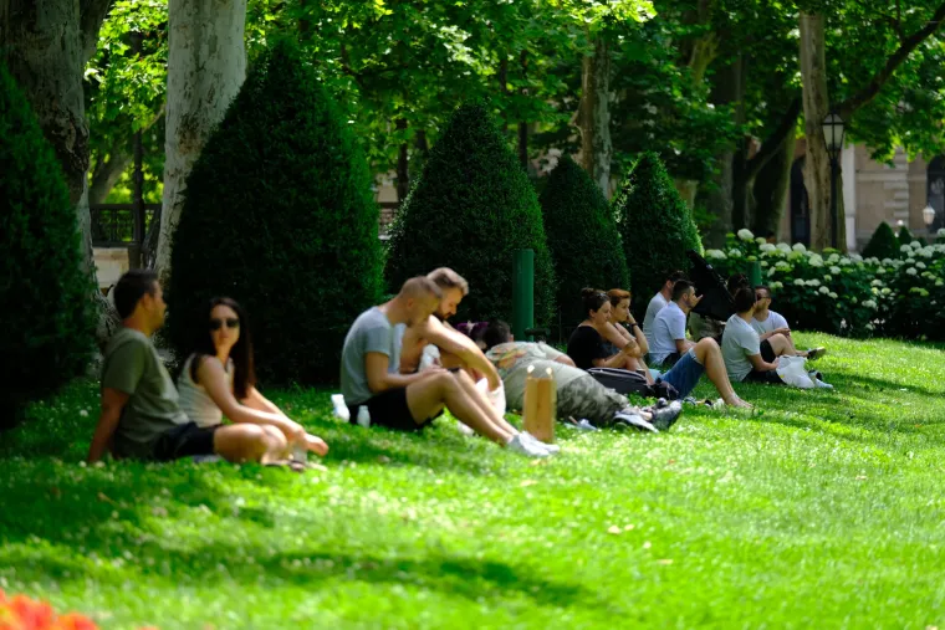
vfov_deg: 6.5
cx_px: 472
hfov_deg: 9.8
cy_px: 315
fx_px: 5513
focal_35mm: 210
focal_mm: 140
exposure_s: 1/640
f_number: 2.8
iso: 200
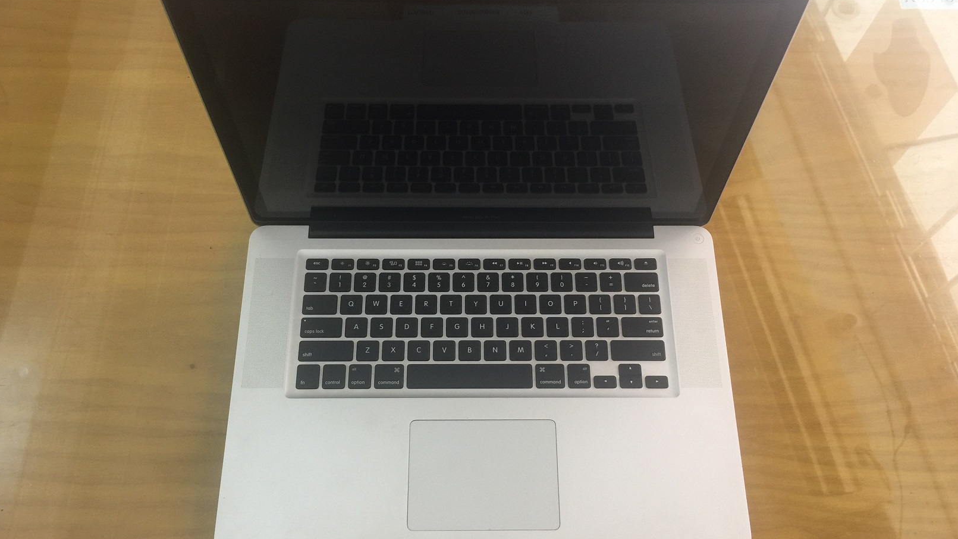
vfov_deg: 36.6
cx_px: 480
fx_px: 813
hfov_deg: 61.0
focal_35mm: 32
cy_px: 299
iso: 40
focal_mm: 4.15
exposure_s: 1/33
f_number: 2.2
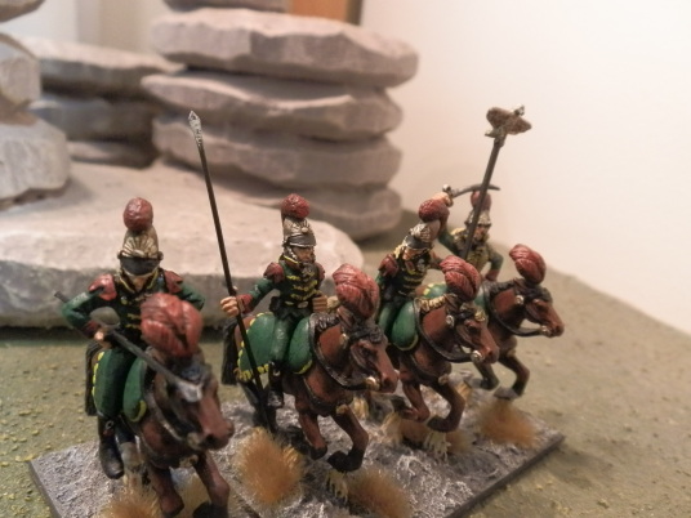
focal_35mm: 28
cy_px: 259
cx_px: 346
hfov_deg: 63.4
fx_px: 559
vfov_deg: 49.7
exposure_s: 1/40
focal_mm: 5
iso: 400
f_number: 3.1
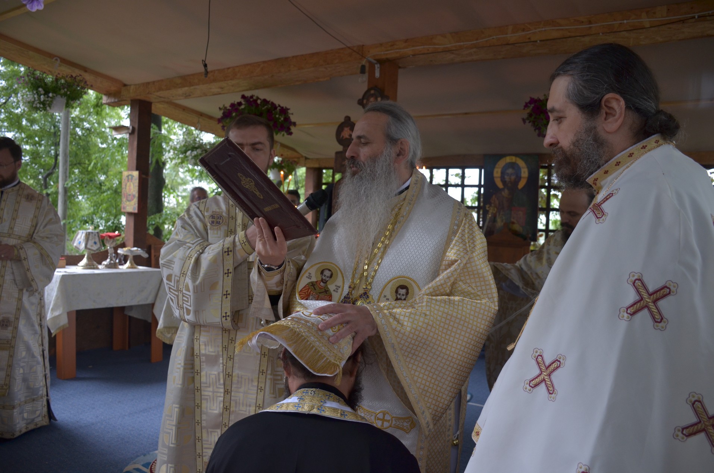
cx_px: 357
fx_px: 534
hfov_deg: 67.5
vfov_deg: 47.7
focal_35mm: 27
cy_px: 236
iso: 400
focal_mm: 18
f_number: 3.5
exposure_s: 1/125
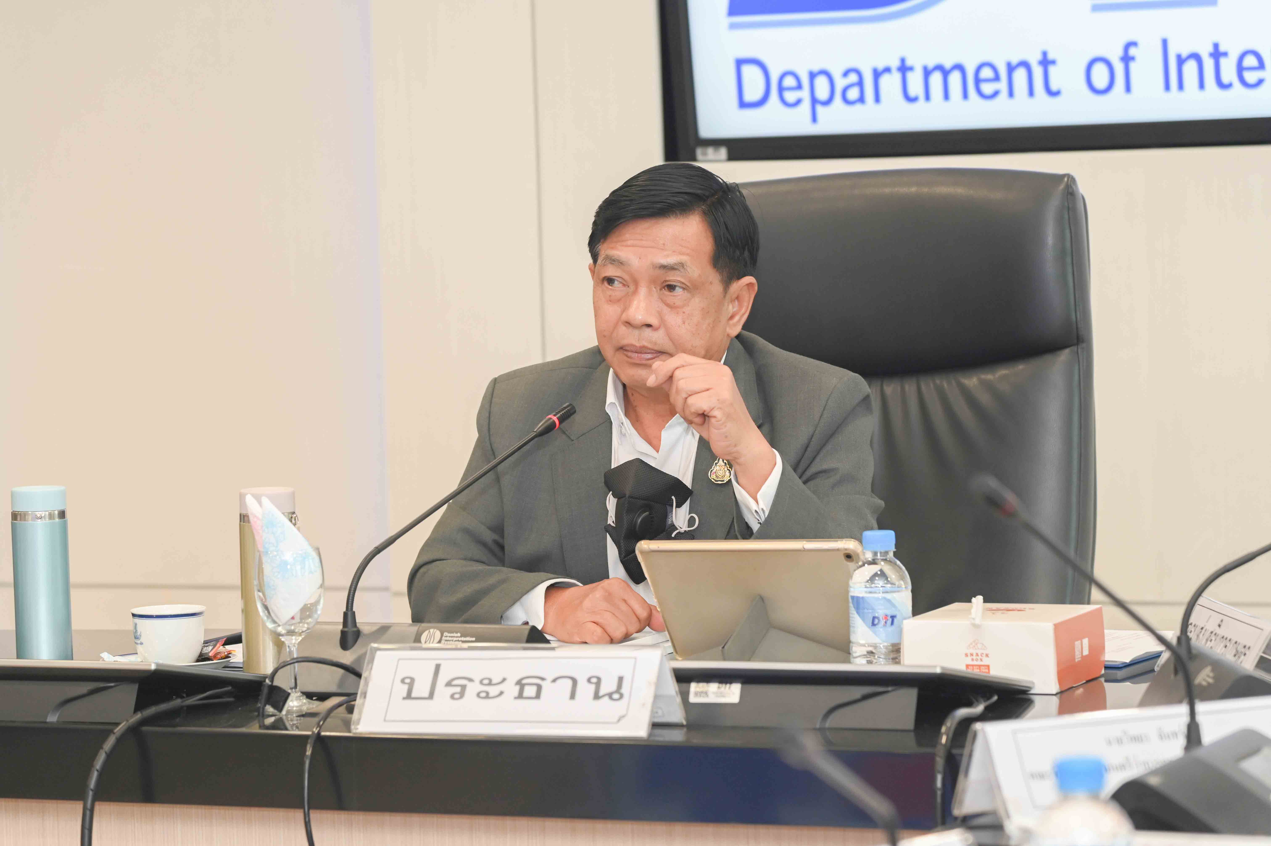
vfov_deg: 11.4
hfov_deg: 17.1
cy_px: 423
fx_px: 4234
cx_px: 636
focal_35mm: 120
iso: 1600
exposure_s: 1/160
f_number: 5.6
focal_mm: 120
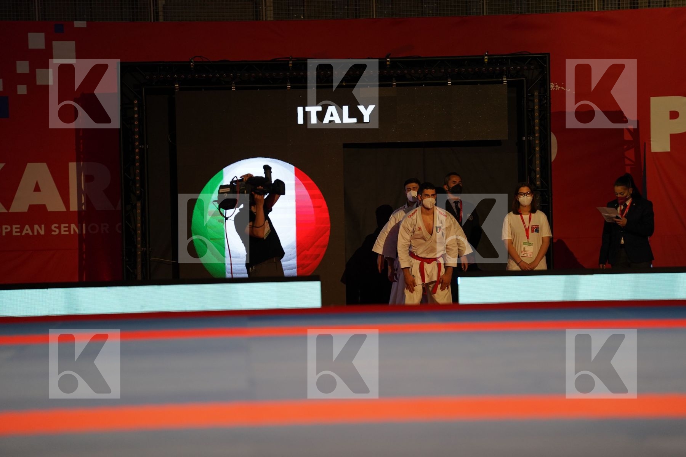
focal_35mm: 200
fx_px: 3811
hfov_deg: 10.3
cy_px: 228
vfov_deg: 6.9
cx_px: 343
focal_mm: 200
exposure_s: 1/250
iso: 1000
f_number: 2.8
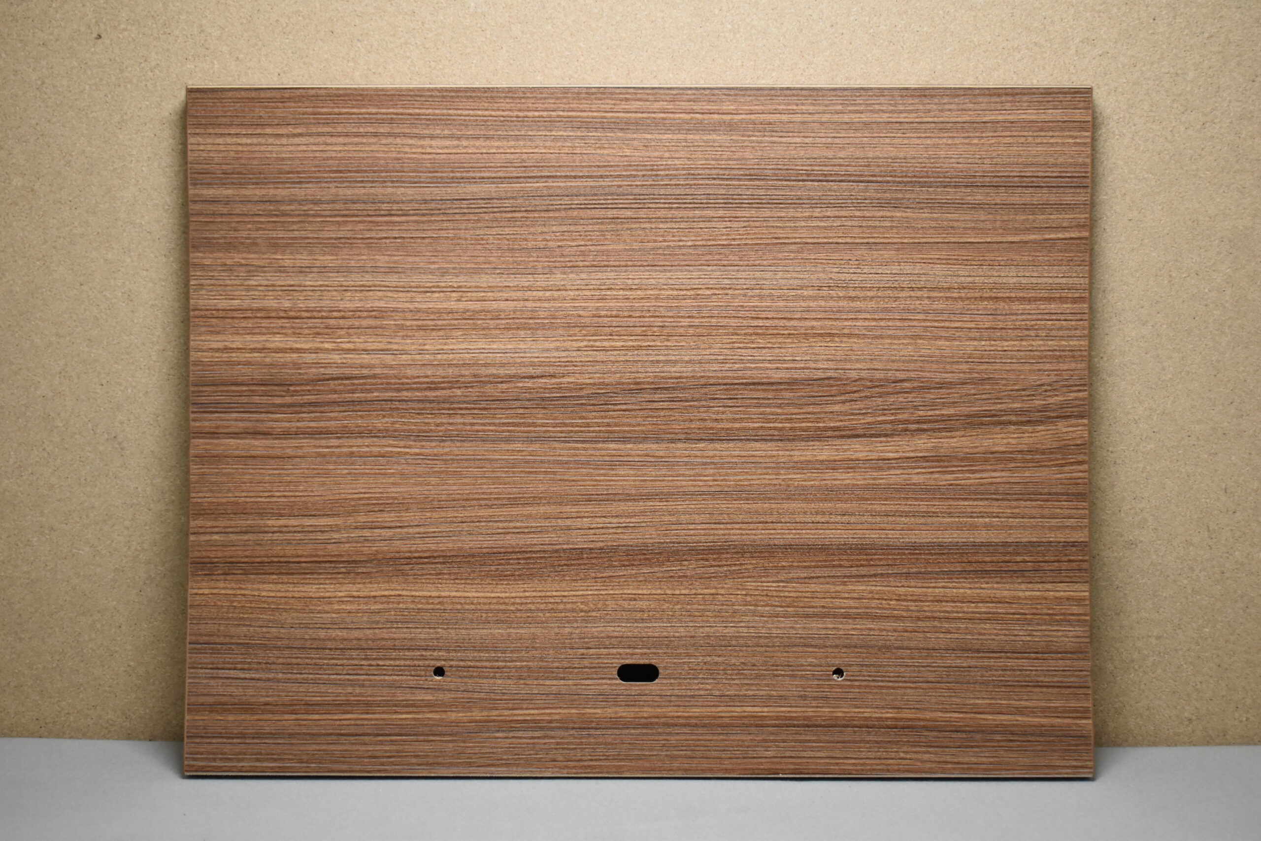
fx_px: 1786
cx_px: 630
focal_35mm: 51
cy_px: 420
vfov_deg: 26.5
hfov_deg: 38.9
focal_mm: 34
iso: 800
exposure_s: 1/160
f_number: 4.5
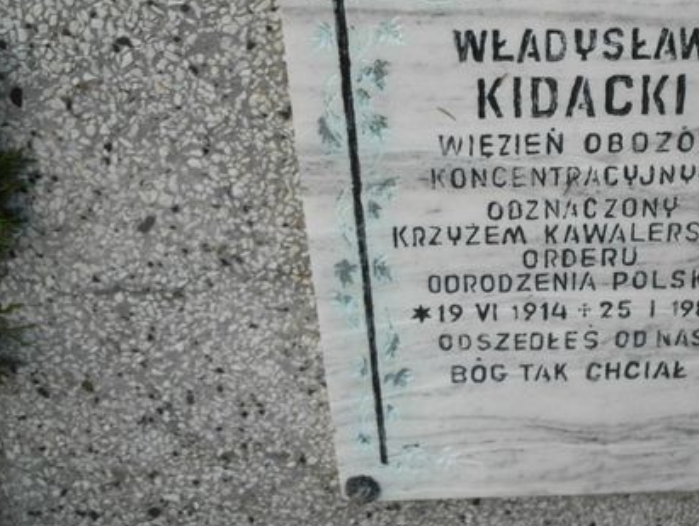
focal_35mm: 56
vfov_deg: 26.1
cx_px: 537
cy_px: 209
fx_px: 1132
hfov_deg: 33.5
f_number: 3.7
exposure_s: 1/125
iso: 80
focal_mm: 7.8
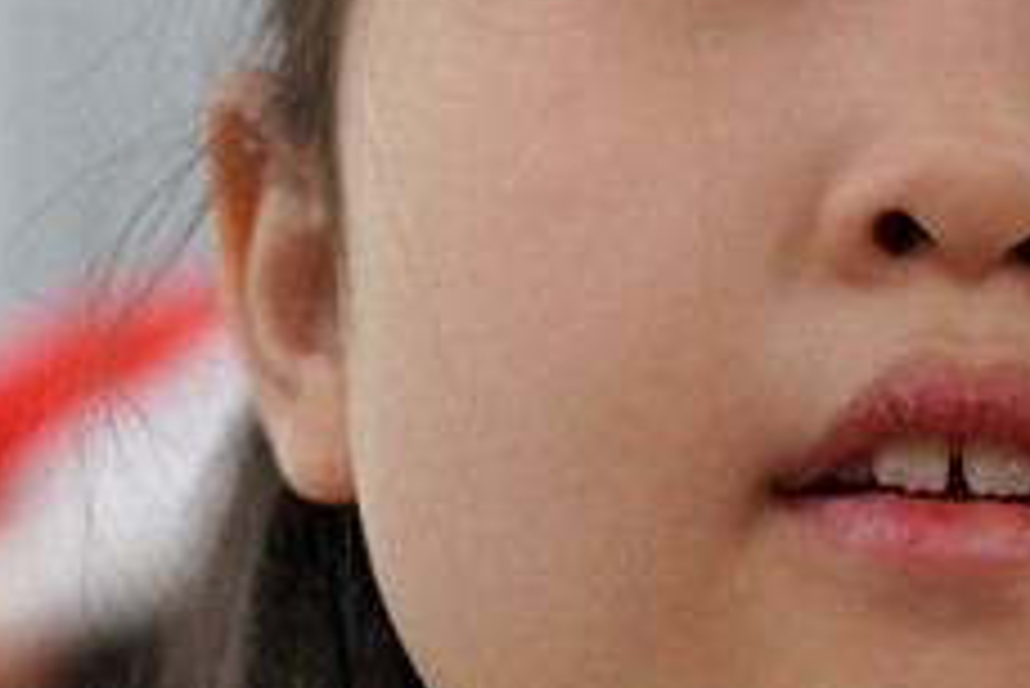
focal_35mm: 397
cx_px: 1277
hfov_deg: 5.2
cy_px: 486
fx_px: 11365
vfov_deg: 3.5
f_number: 4
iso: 2000
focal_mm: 101
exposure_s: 1/160
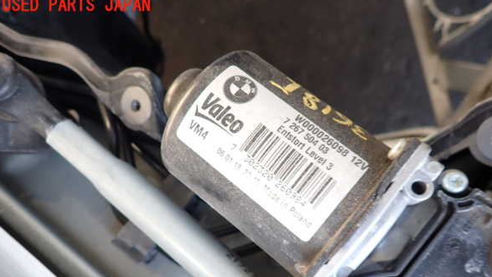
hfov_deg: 67.9
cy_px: 185
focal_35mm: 28
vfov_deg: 40.9
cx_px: 250
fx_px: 365
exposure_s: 1/60
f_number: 2
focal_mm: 4.5
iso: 160
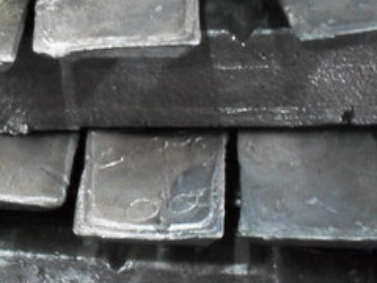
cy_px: 160
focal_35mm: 73
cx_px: 141
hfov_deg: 26.6
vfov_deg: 20.2
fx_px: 795
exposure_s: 1/10
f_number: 3.2
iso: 400
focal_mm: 6.3
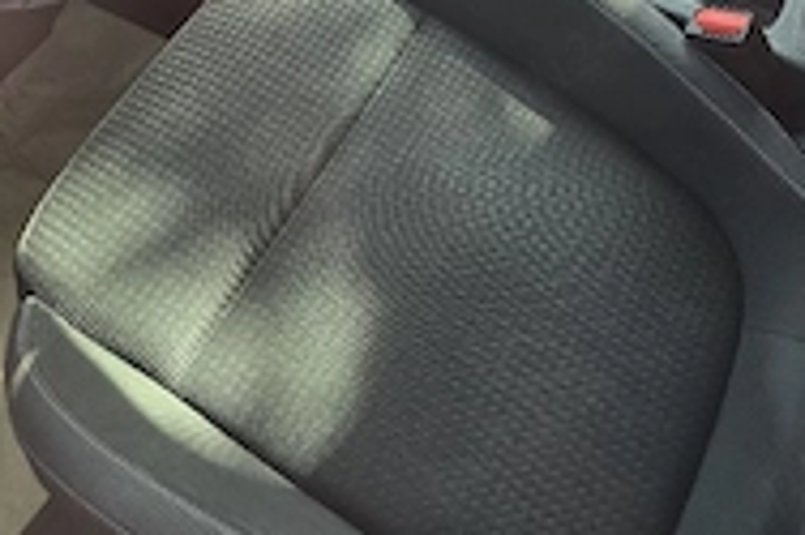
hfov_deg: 38.7
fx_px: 1139
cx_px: 317
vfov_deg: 22.7
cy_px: -214
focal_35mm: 51
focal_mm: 6.3
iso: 125
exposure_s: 1/182
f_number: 1.7
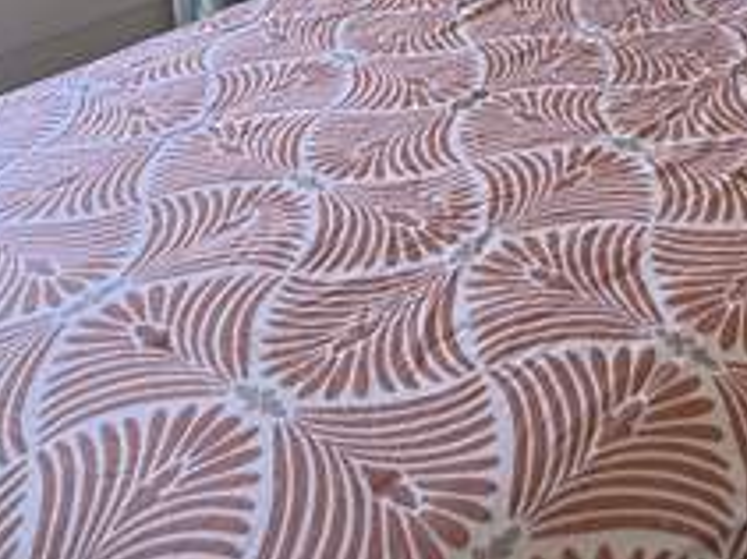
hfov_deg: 35.0
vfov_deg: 22.6
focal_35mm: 53
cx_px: 598
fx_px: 1143
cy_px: -276
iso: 160
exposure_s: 1/99
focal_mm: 2.22
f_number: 2.2
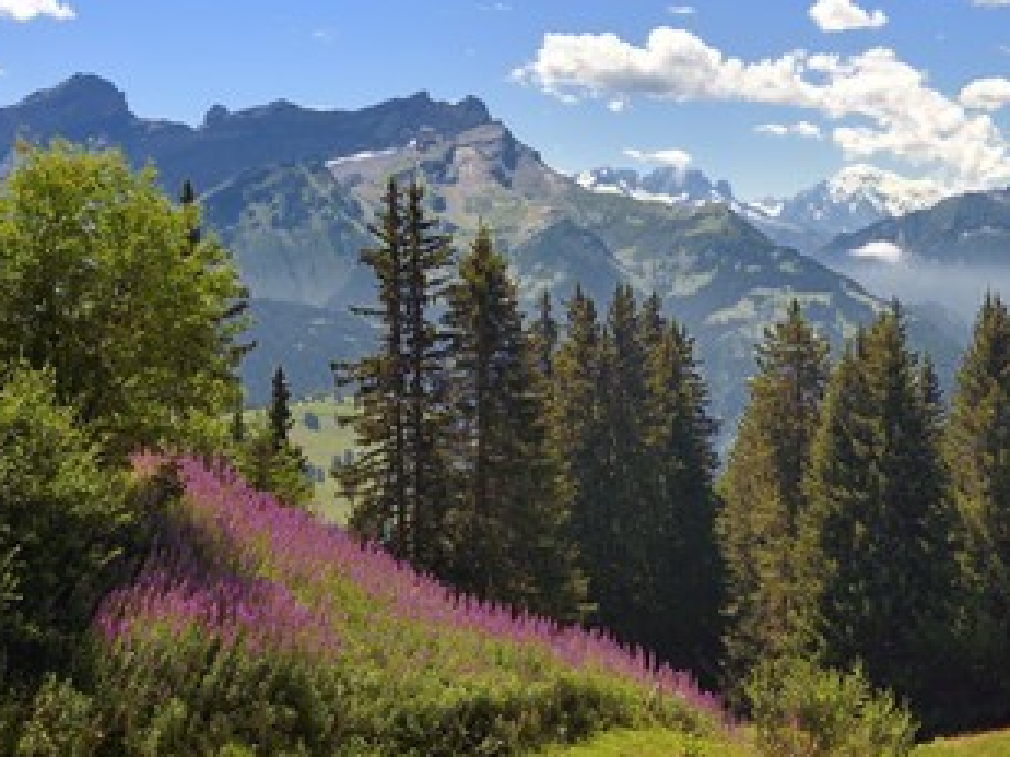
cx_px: 639
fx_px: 1838
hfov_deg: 30.6
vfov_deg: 23.3
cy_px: 338
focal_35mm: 63
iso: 200
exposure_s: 1/250
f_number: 14
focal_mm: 48
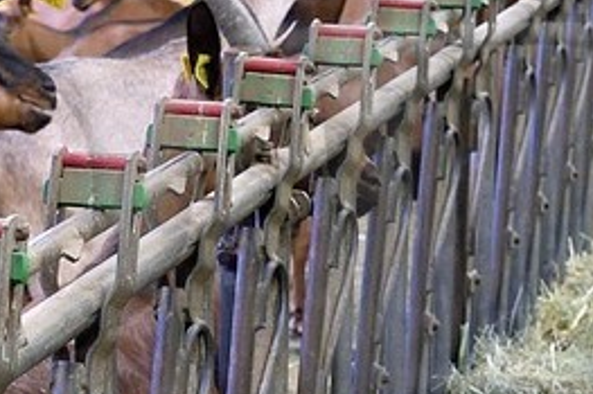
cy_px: 399
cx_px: 273
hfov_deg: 14.1
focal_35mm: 146
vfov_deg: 9.3
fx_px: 2403
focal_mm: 24
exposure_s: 1/40
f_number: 4.5
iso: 1600
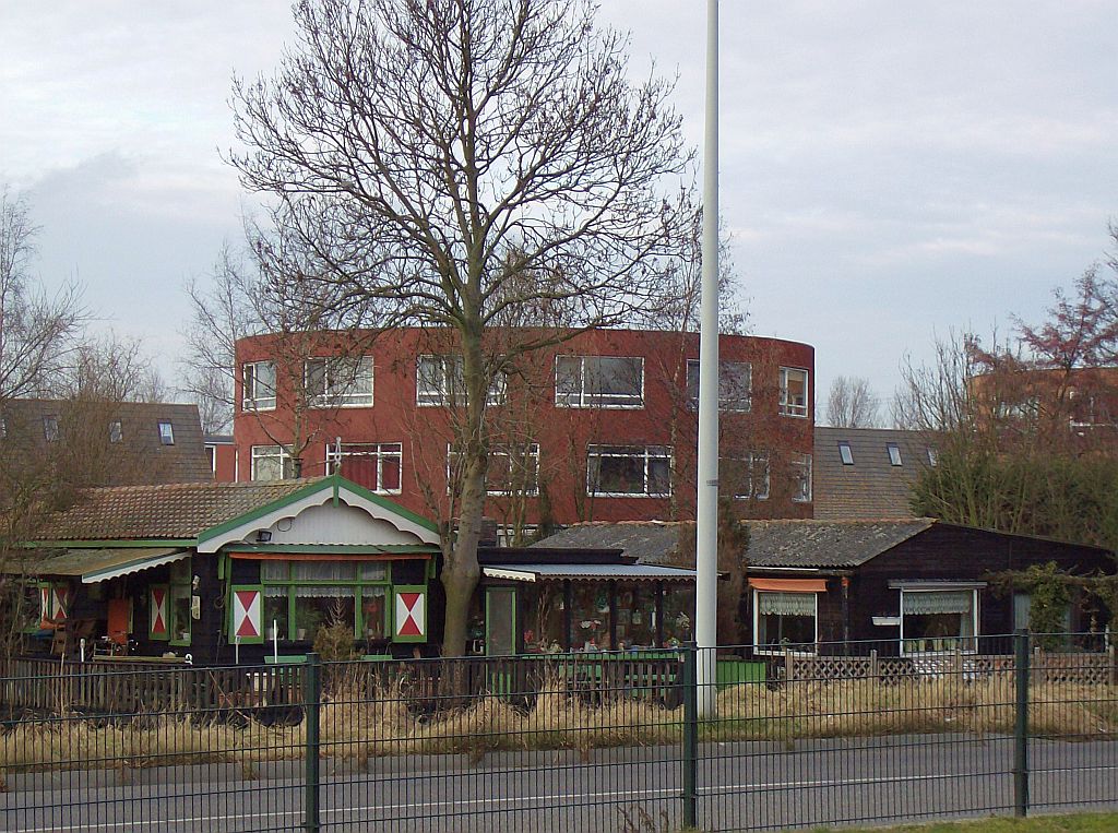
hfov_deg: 18.3
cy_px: 416
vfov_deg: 13.7
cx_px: 559
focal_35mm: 108
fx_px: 3480
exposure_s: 1/156
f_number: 4.8
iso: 100
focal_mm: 18
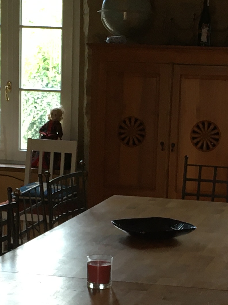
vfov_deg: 17.7
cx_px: 134
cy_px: 254
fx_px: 966
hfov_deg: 13.5
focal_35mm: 110
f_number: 2.2
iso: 64
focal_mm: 4.15
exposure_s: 1/33
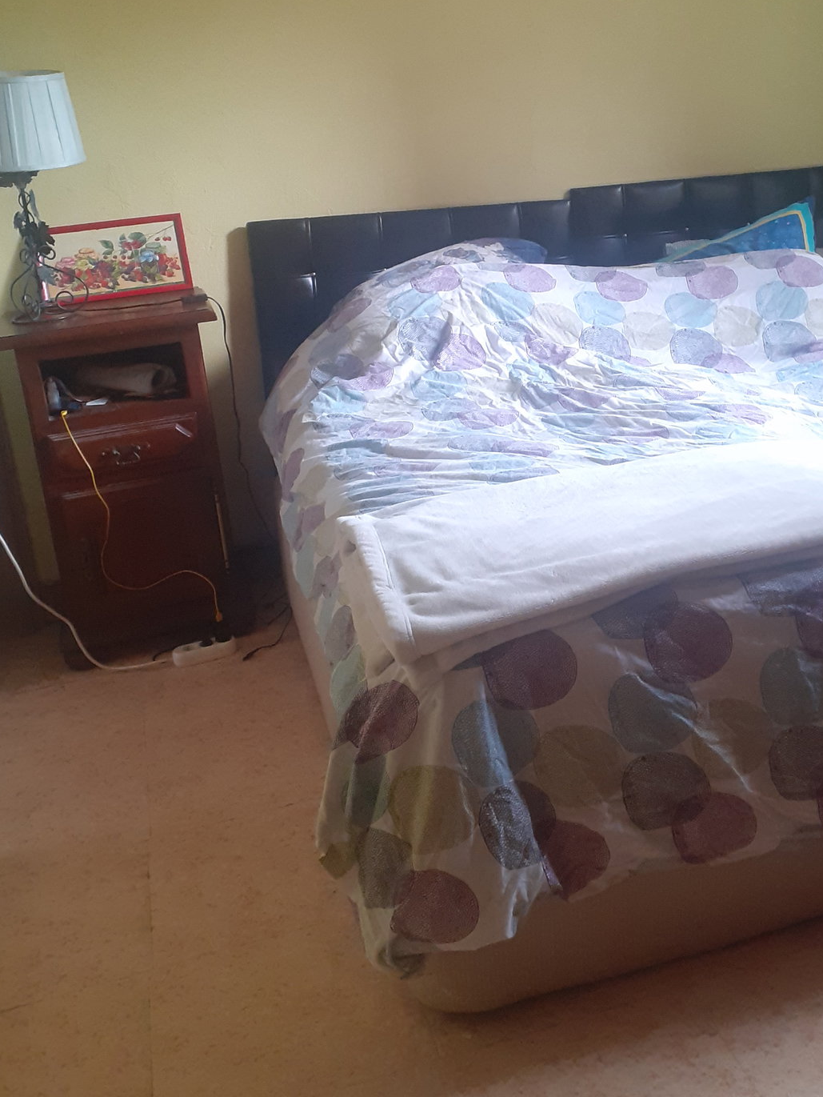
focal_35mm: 42
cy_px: 388
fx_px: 1331
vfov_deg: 44.3
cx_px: 569
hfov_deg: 34.0
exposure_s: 1/50
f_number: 1.9
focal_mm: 3.6
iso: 200
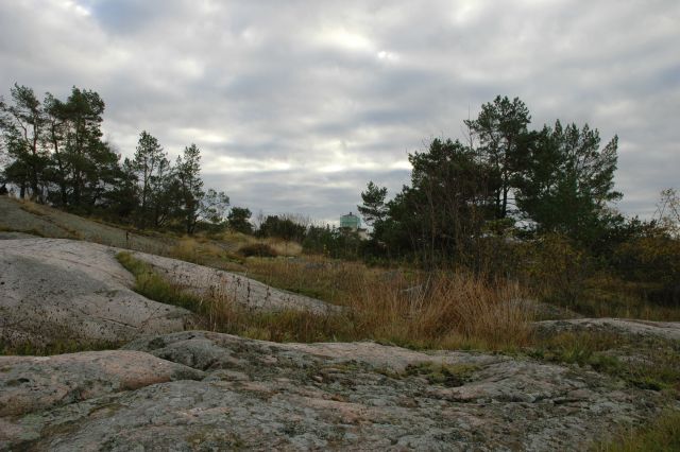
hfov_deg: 67.4
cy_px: 226
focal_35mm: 27
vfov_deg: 47.9
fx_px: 510
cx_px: 340
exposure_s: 1/200
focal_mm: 18
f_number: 7.1
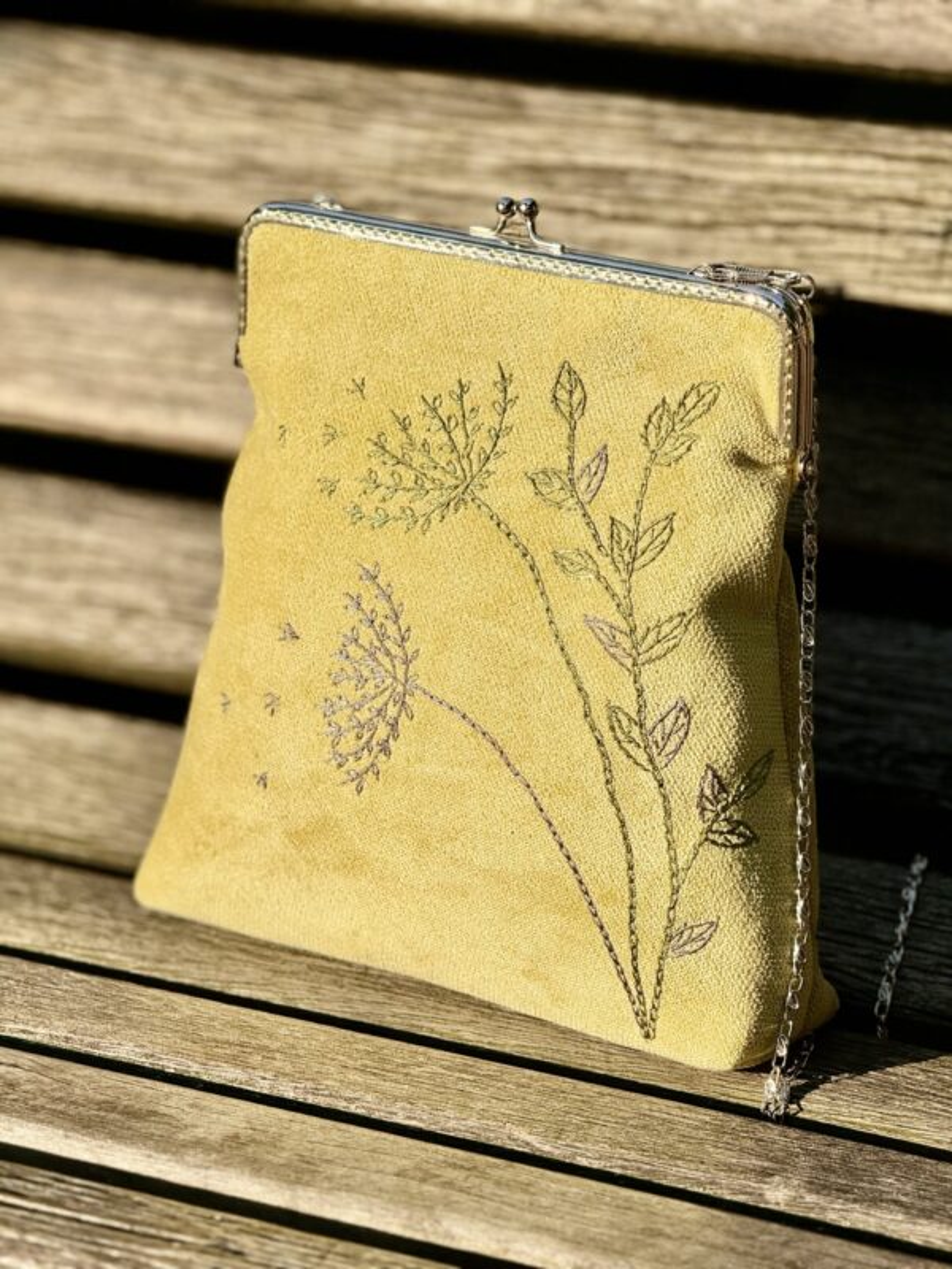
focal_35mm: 120
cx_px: 476
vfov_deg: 16.4
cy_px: 634
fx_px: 4400
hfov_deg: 12.3
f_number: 2.8
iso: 50
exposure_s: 1/914
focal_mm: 15.66
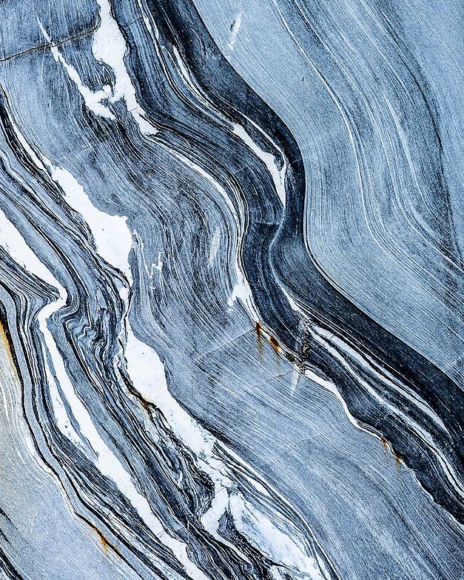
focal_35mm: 184
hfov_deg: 8.4
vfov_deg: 10.4
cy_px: 67
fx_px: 3157
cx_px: 374
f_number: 11
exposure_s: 1/20
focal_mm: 64
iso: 100
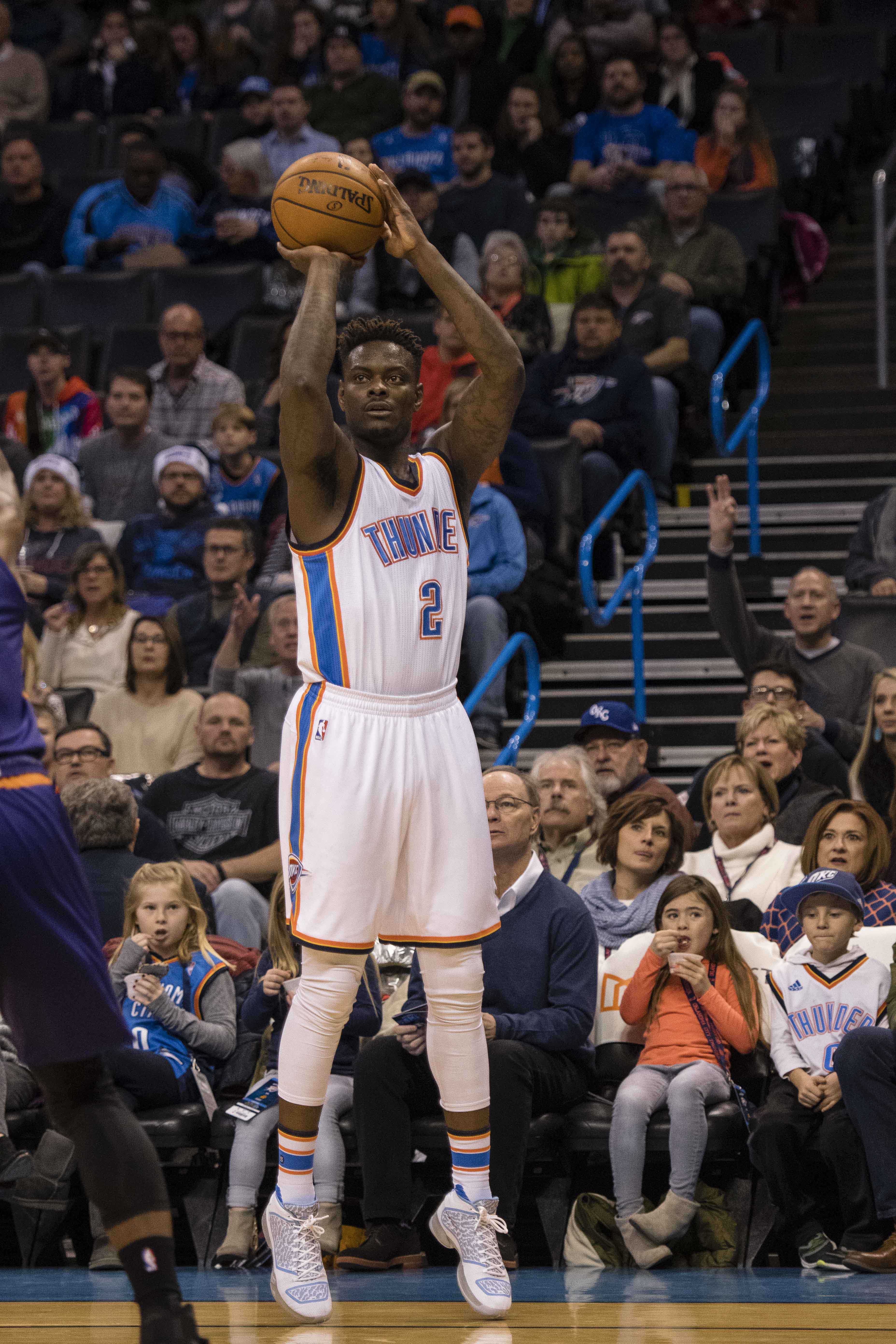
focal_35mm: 180
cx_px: 448
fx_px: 6719
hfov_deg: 7.6
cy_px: 672
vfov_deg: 11.4
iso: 3200
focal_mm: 120
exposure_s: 1/1250
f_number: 2.8
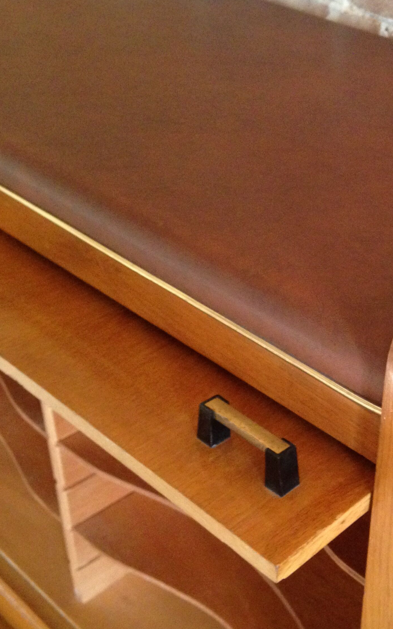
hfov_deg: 24.3
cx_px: 389
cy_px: 324
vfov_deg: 39.6
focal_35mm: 51
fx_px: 874
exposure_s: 1/20
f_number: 2.4
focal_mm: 4.12
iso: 400
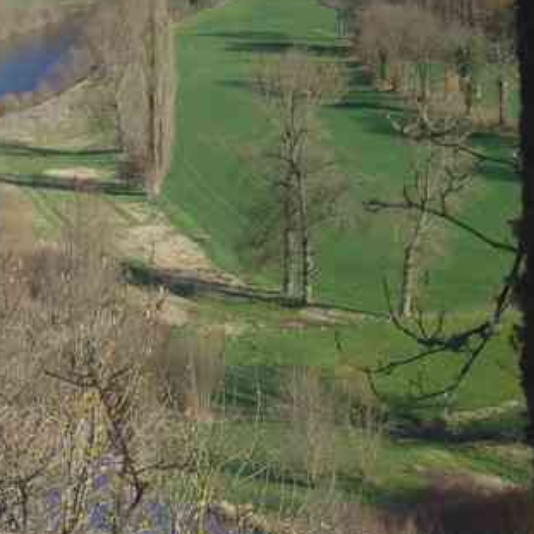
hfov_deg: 10.5
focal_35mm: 164
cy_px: 86
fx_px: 2862
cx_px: -126
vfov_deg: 10.6
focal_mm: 40
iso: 200
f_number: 10
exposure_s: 1/80
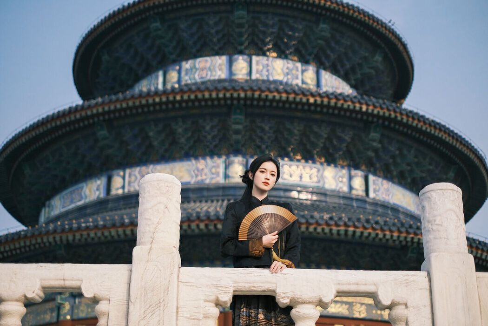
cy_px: 163
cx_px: 244
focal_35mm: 53
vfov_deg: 25.5
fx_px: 718
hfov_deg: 37.5
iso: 1250
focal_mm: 35
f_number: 1.4
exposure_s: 1/32000
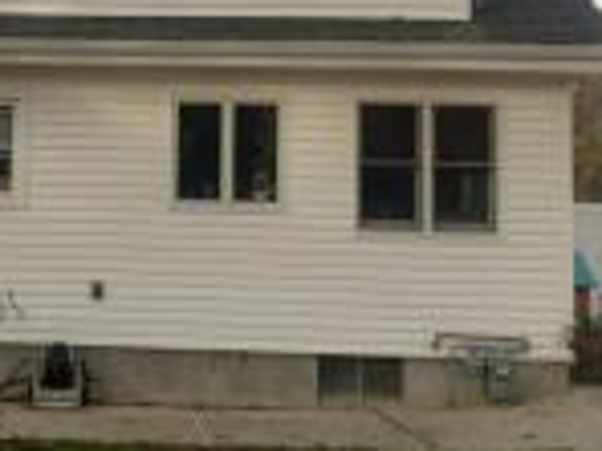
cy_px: 106
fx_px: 1270
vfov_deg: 20.0
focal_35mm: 73
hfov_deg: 25.5
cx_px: 20
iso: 40
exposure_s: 1/527
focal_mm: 3.94
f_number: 1.8
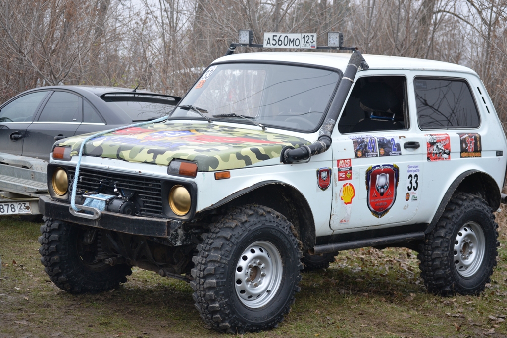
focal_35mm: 82
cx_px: 254
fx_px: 1162
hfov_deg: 24.6
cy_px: 169
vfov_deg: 16.6
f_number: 5.6
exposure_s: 1/125
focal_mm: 55
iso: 100
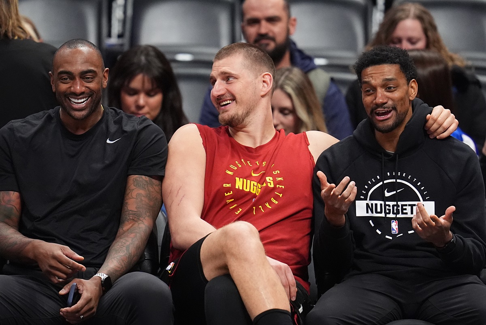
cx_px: 243
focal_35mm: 600
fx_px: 8106
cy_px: 162
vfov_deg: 2.3
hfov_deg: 3.4
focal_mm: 400
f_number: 3.2
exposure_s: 1/1600
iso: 5000
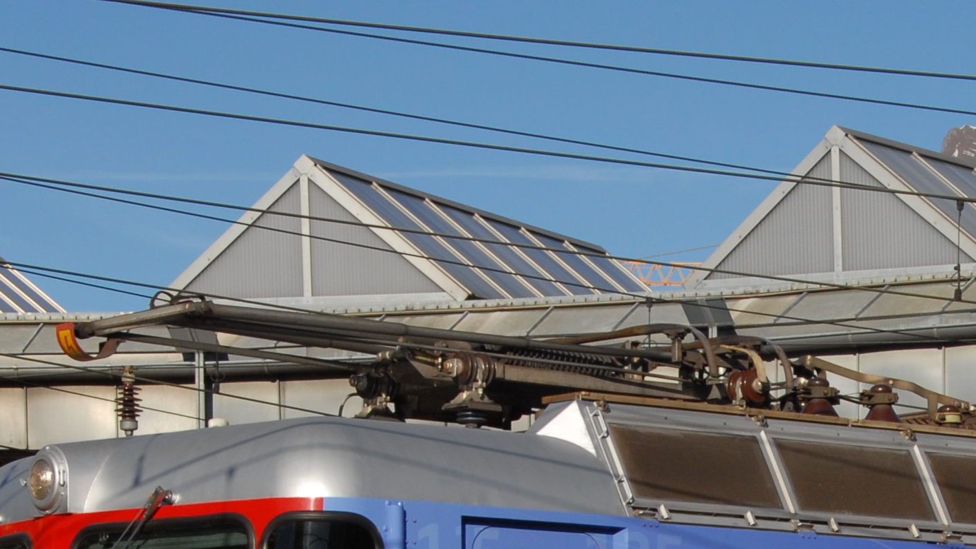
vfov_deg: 7.0
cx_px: 977
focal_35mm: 172
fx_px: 4451
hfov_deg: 12.4
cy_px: 794
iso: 200
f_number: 10
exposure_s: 1/500
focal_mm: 40
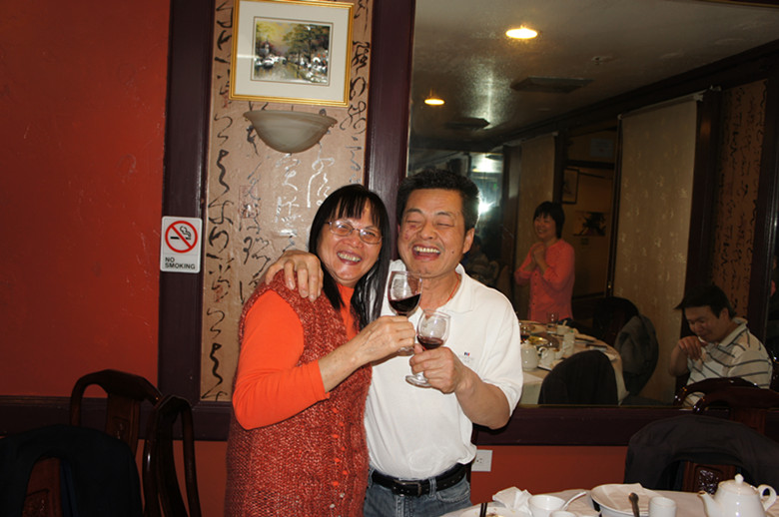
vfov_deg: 43.5
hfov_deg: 62.0
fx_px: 648
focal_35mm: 30
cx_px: 390
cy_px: 258
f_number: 4
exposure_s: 1/60
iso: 200
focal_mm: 20
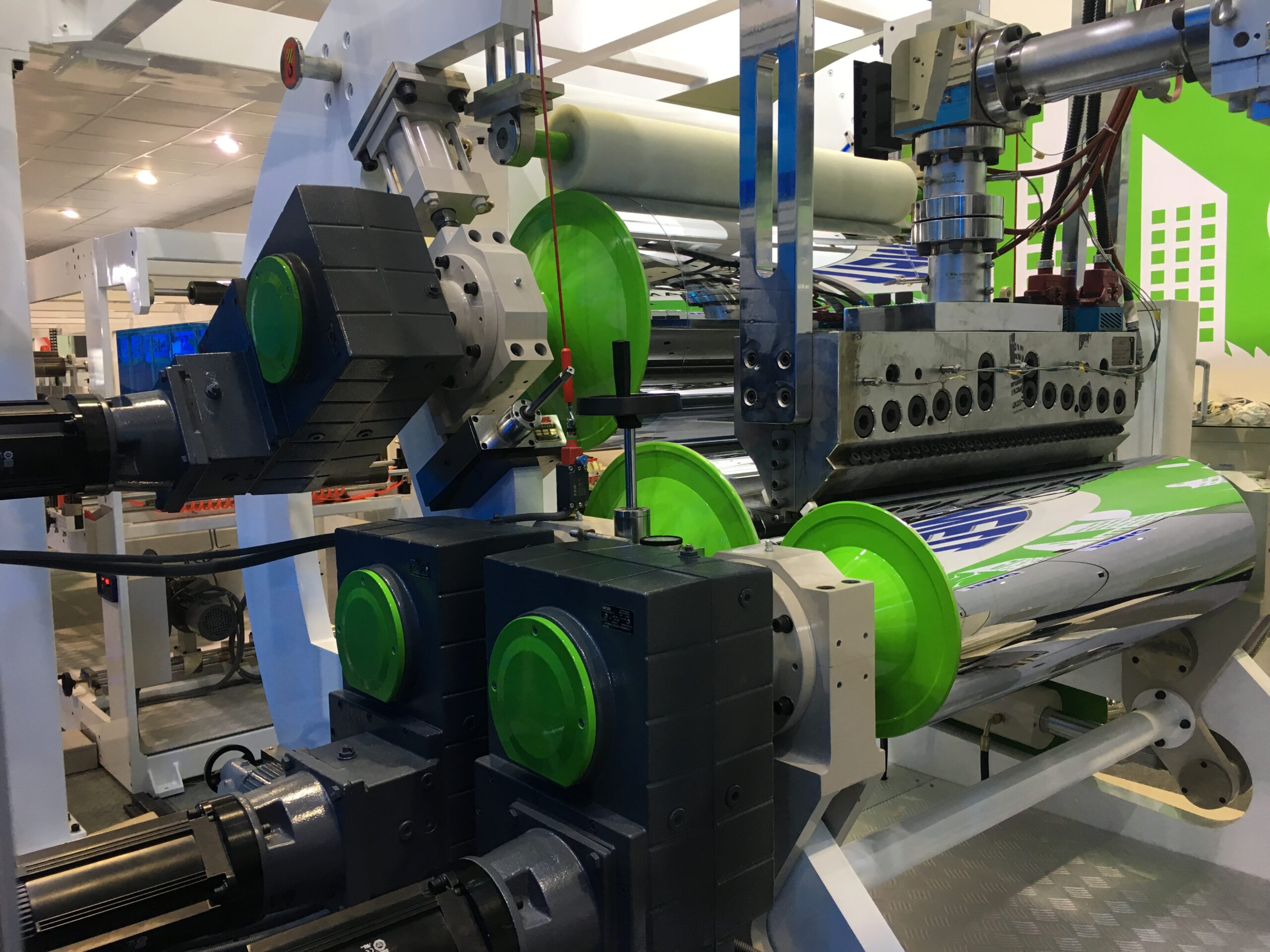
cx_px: 635
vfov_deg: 48.2
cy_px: 476
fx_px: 1064
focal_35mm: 29
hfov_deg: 61.7
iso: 50
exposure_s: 1/33
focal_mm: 4.15
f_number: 2.2
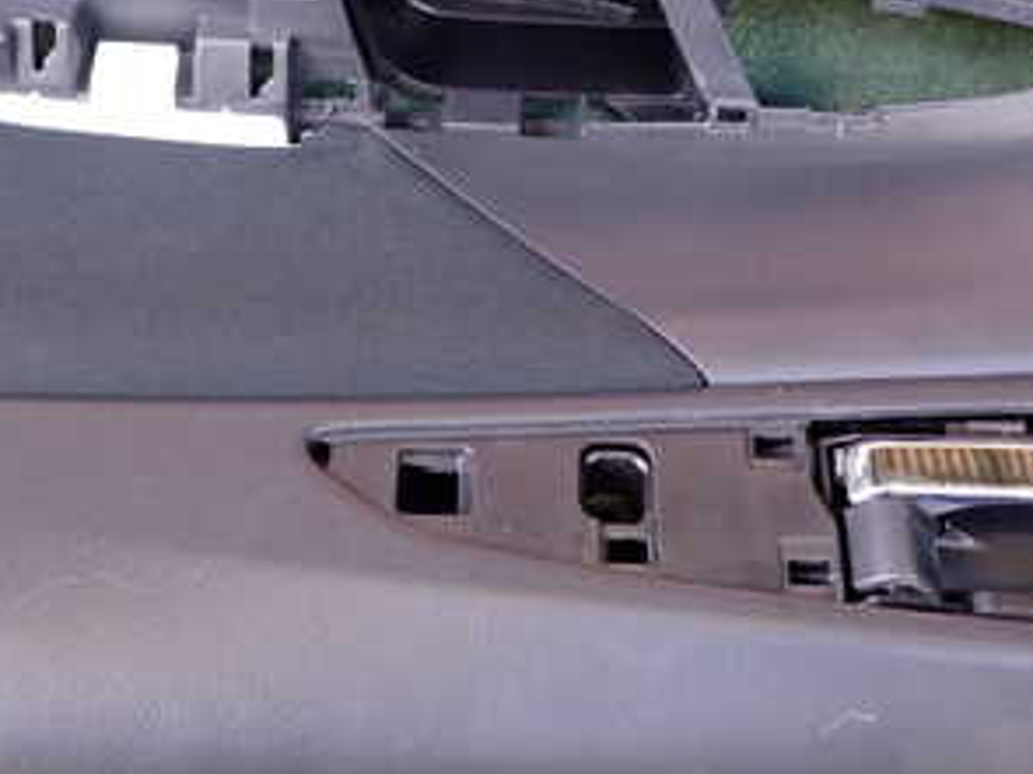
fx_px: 1820
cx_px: 455
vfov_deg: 23.8
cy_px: 200
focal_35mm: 61
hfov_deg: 31.7
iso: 320
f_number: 2.3
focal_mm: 5.4
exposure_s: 1/60
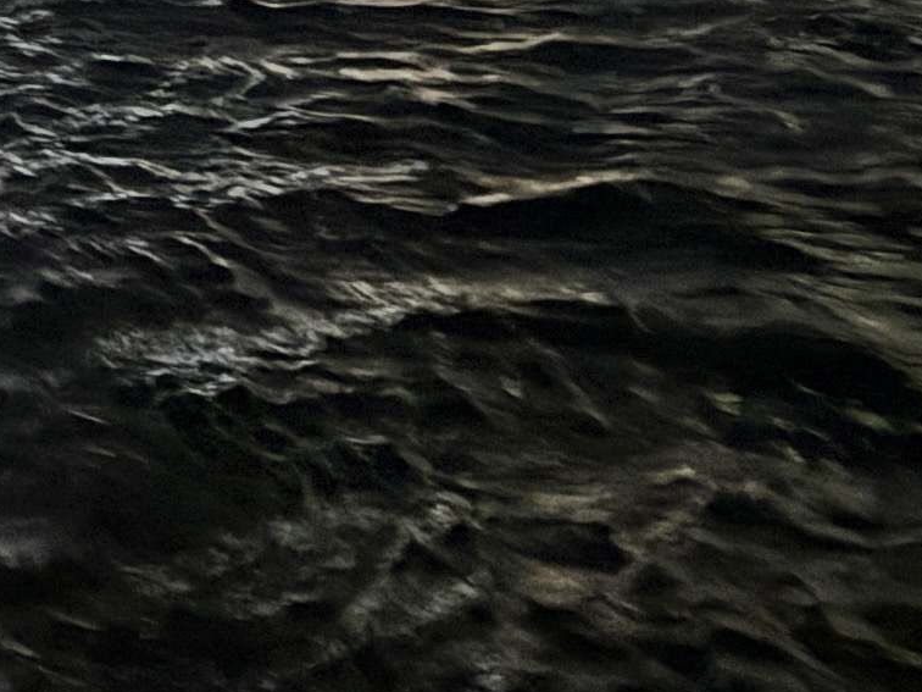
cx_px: -865
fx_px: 3409
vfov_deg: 9.9
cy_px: -1068
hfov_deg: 13.4
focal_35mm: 128
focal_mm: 6.76
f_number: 1.78
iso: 1000
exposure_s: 1/12
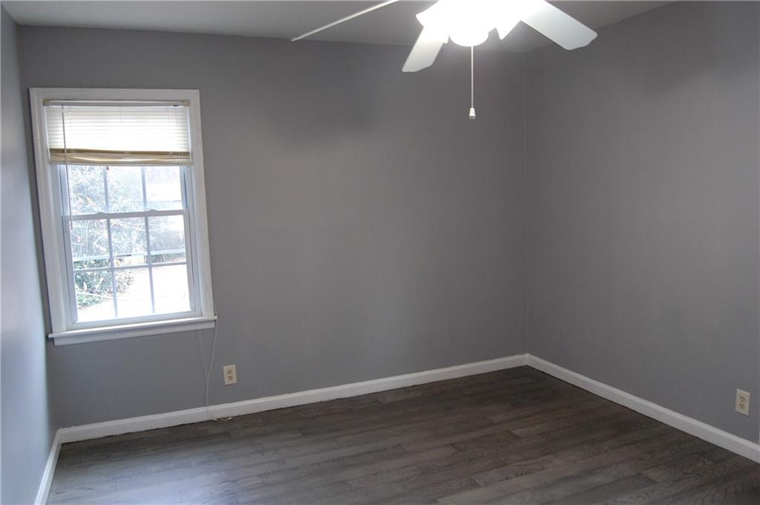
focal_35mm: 27
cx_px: 380
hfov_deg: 67.4
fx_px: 569
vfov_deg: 47.8
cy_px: 252
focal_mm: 18
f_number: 7.1
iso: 800
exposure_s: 1/30
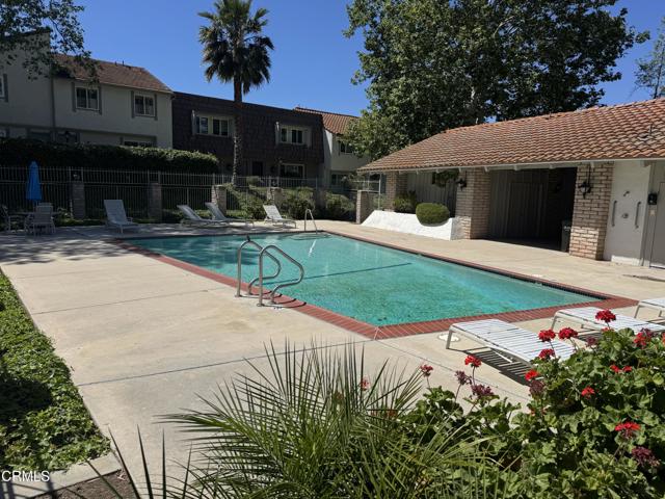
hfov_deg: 71.6
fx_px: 461
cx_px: 332
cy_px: 250
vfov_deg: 56.8
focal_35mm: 24
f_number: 1.78
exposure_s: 1/7937
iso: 80
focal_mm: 6.76
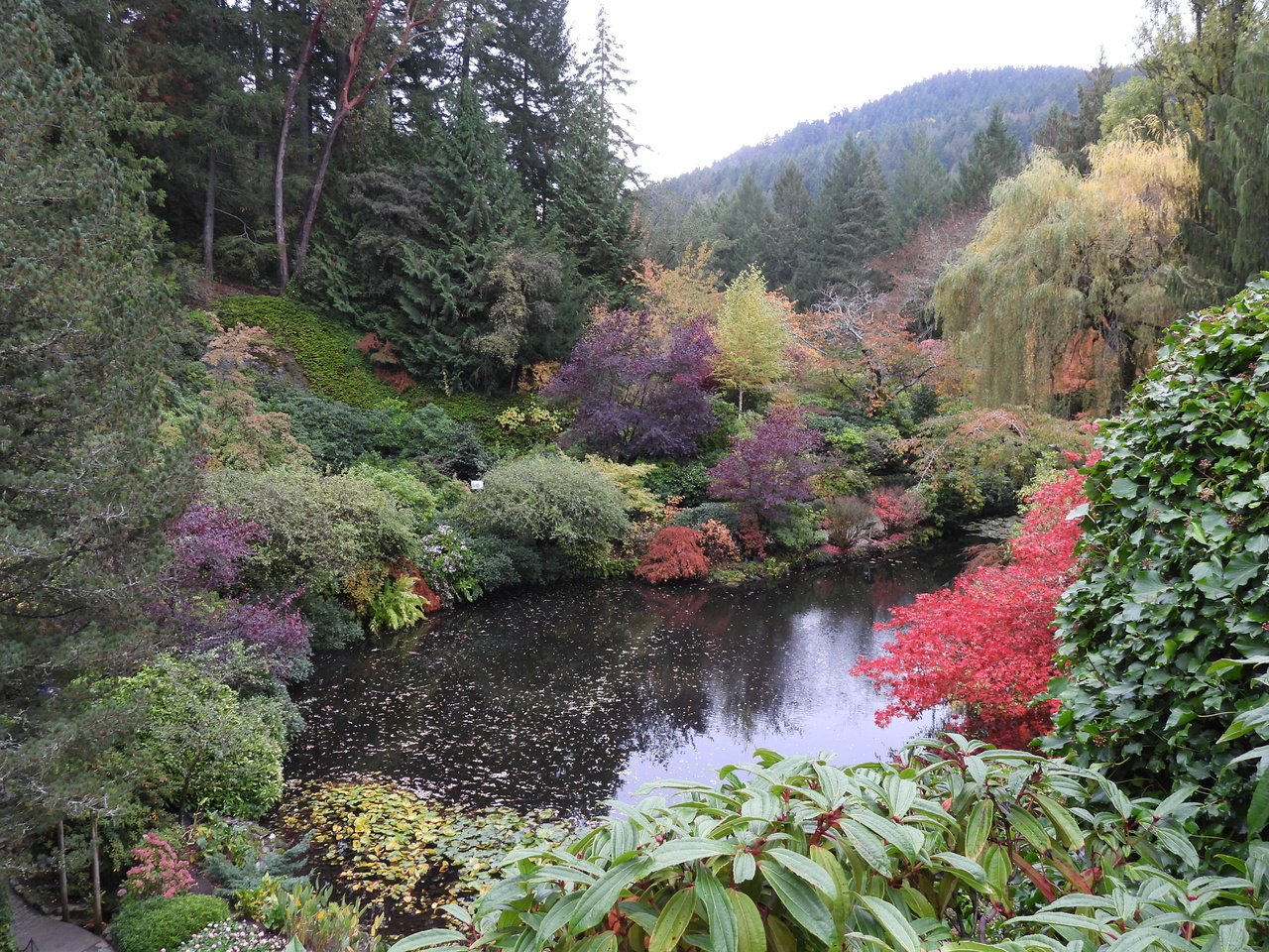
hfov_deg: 55.4
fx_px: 1210
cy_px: 476
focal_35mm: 33
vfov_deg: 42.9
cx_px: 634
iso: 100
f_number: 3.2
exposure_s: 1/40
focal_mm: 5.9
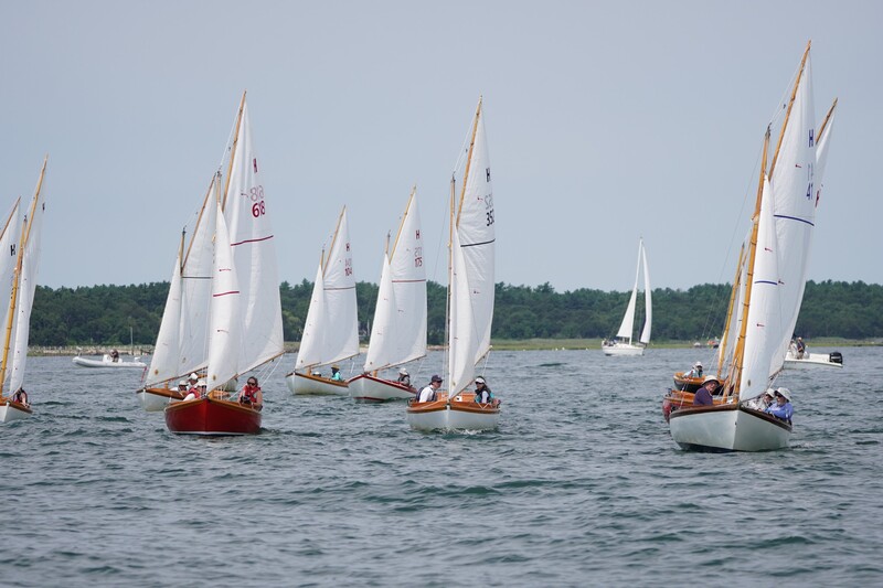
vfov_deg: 6.1
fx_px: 5517
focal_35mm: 225
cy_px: 294
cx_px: 442
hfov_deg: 9.2
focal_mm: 150
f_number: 5
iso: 160
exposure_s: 1/1250
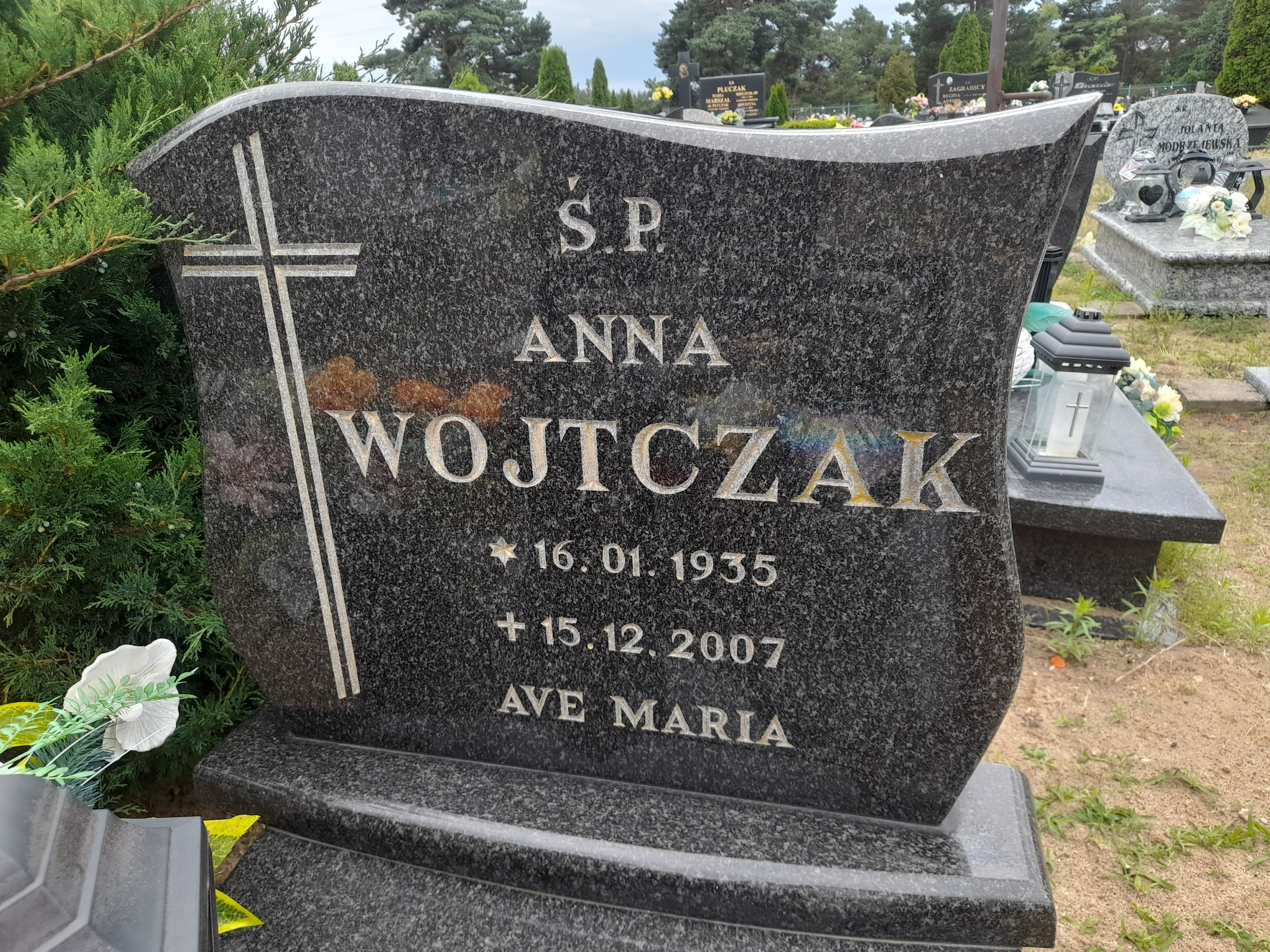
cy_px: 476
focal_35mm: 25
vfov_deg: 54.9
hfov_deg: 69.4
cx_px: 635
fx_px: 917
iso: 20
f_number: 2
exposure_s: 1/112
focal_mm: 4.6
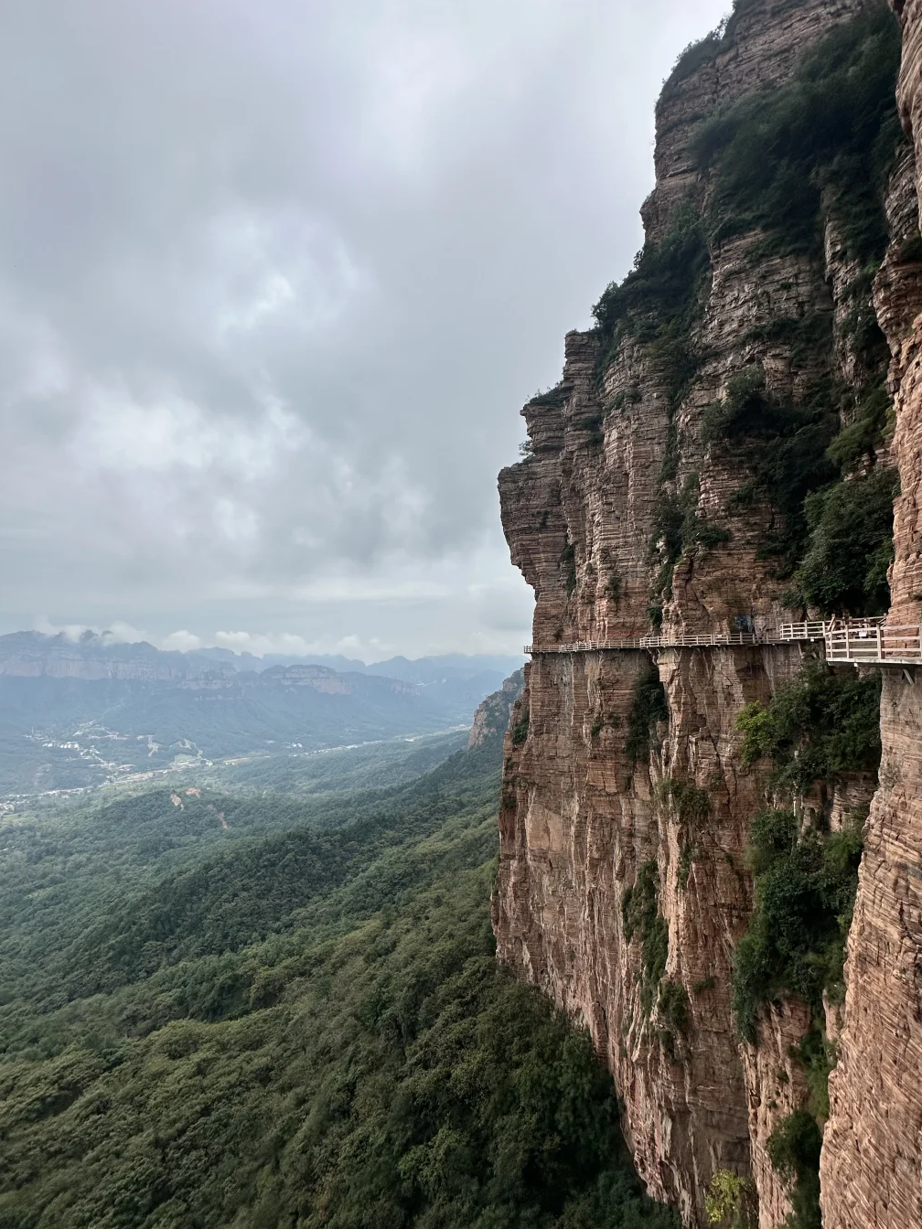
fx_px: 533
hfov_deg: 81.7
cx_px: 463
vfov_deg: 98.1
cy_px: 631
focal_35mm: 15
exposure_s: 1/2257
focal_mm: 2.22
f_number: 2.2
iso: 50
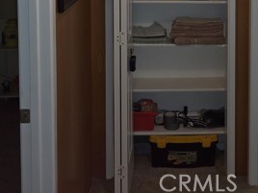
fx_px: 410
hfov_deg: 34.5
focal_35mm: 55
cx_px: 177
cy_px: -34
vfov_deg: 24.3
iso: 100
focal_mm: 6.3
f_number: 1.7
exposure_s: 1/60
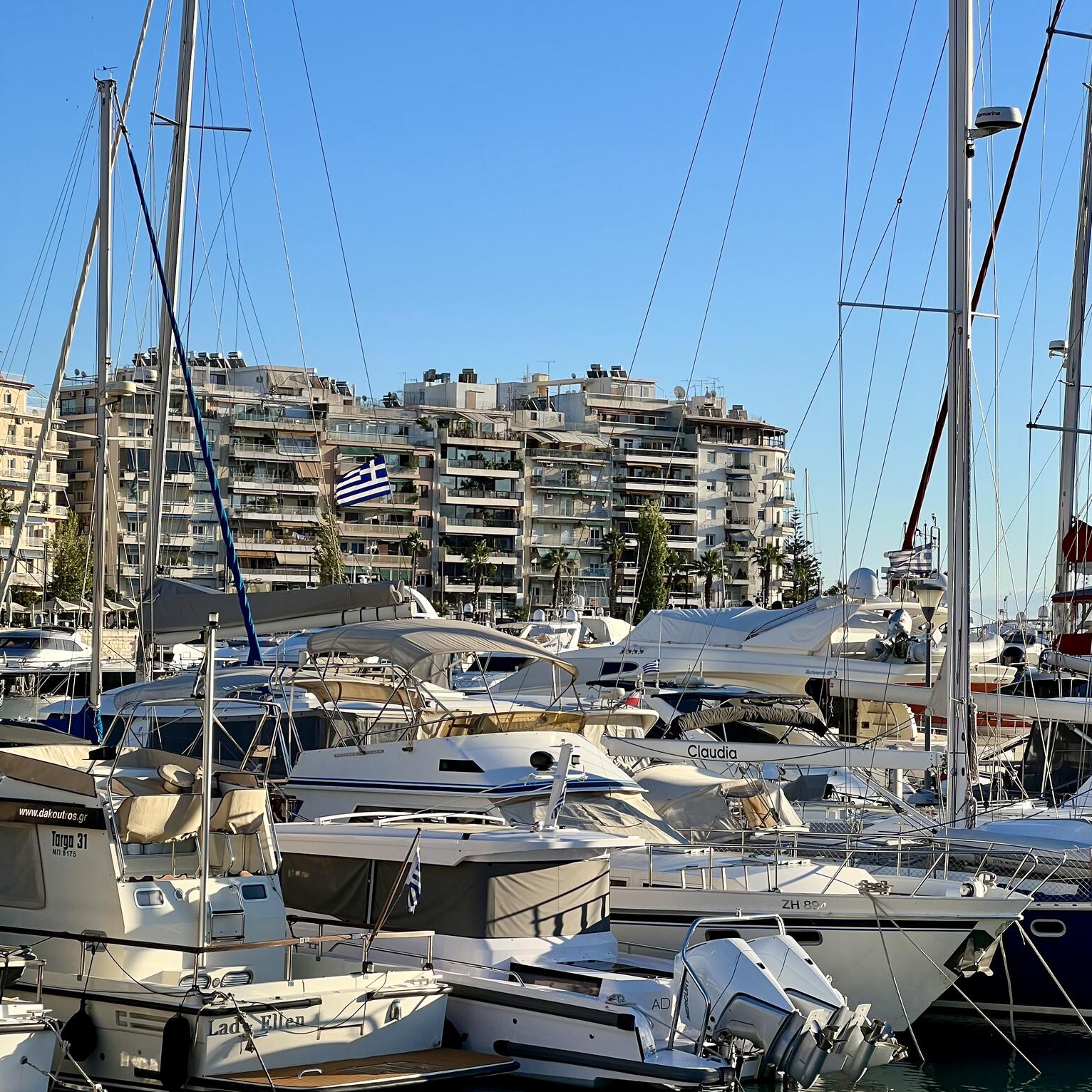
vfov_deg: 19.1
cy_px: 647
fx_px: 3248
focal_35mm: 91
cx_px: 545
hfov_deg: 19.1
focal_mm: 9
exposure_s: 1/633
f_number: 2.8
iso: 32
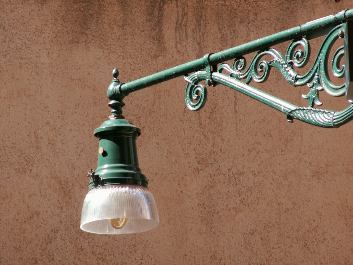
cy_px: 132
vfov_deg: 3.7
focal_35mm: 406
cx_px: 176
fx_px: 4140
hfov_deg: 4.9
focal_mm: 67.31
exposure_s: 1/125
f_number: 4.5
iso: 50
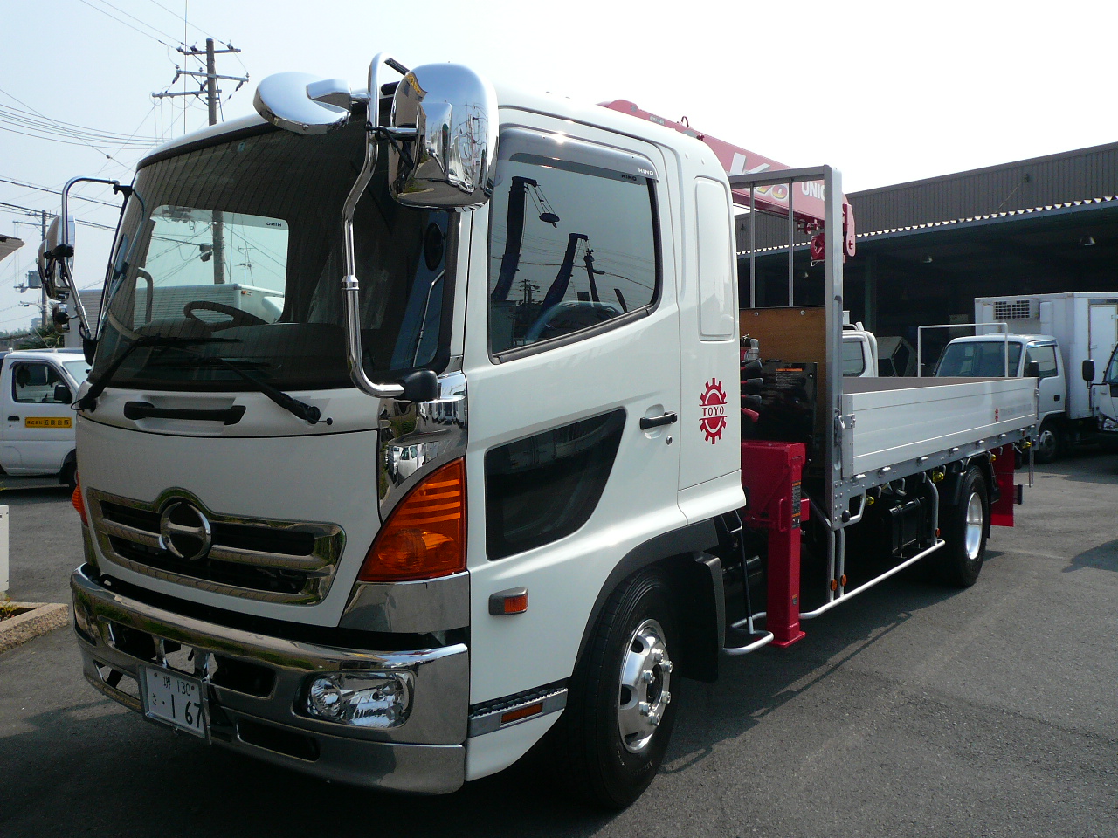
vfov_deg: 46.8
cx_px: 559
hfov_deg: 60.0
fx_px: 969
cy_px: 419
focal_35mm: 30
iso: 100
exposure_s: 1/250
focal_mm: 4.6
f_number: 8
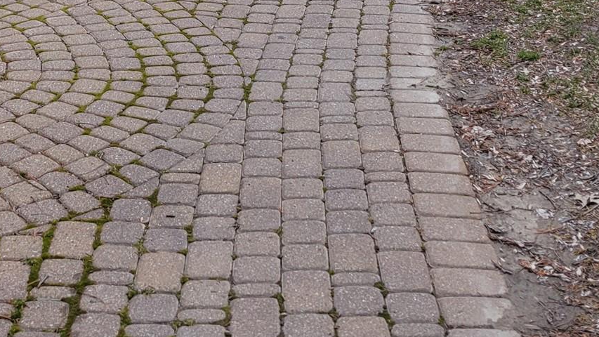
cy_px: -187
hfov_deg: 30.9
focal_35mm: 68
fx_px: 1080
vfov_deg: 16.1
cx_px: 222
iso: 40
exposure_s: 1/1601
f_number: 1.8
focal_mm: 5.4
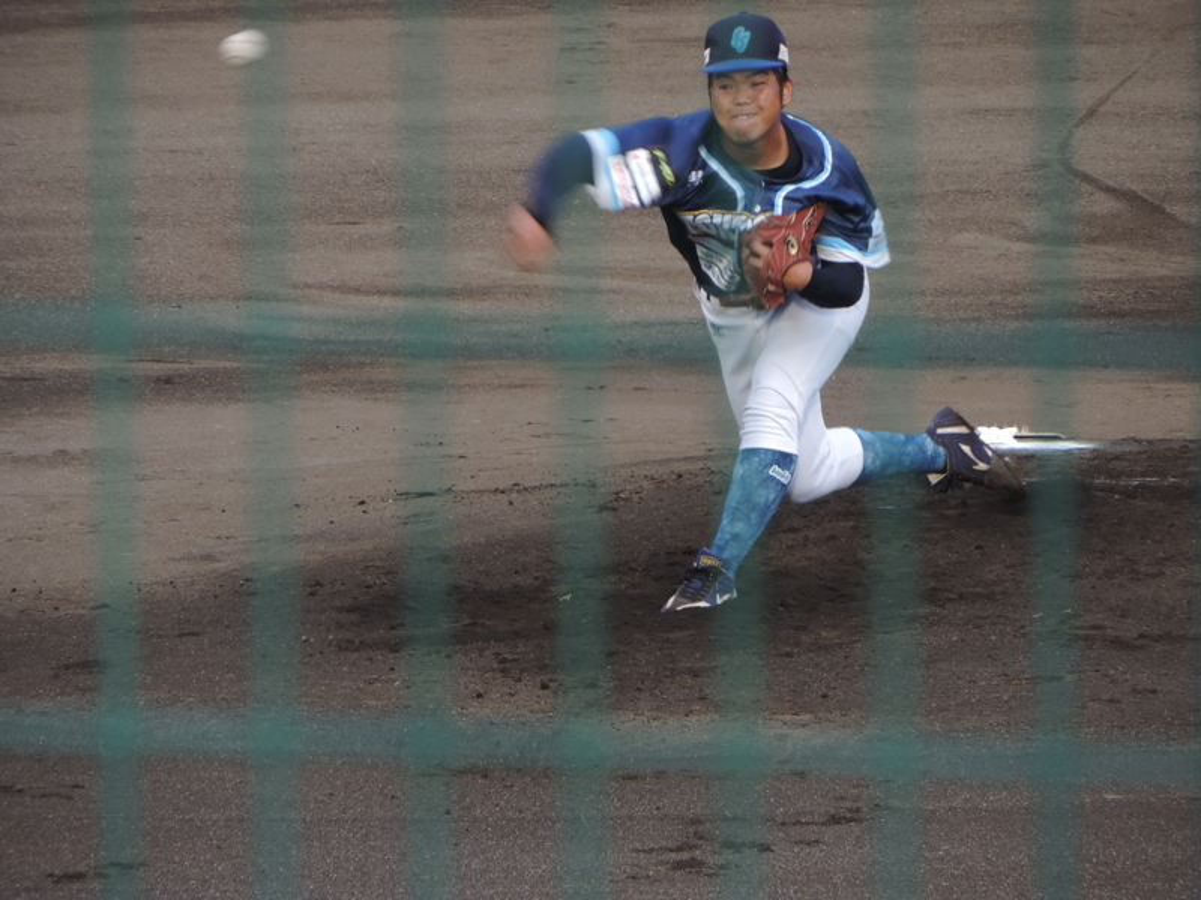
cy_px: 450
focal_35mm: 600
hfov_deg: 3.3
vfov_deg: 2.5
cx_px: 600
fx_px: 20817
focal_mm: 107
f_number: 4.9
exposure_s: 1/250
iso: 360
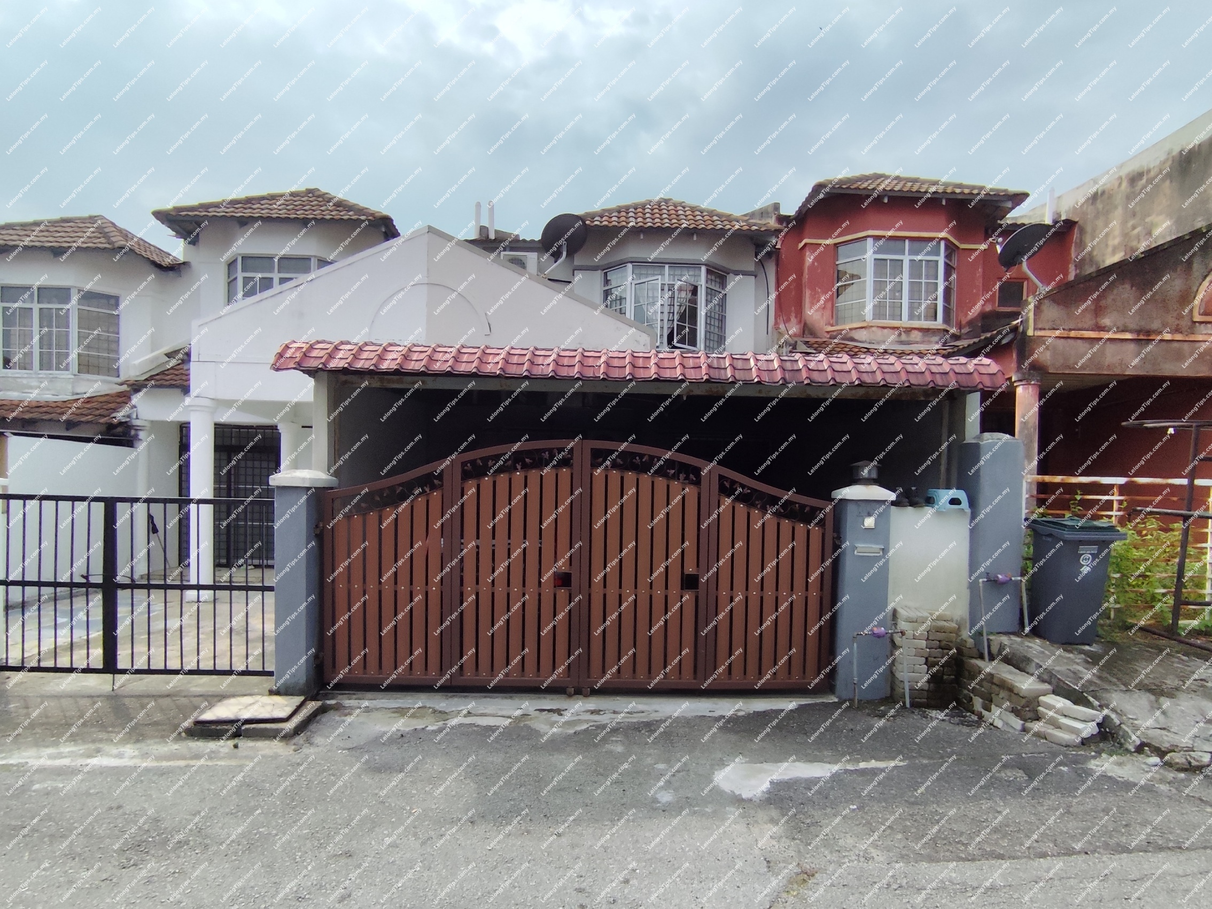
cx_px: 606
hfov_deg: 94.5
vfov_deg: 78.1
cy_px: 454
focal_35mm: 16
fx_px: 560
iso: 50
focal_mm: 1.65
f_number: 2.2
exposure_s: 1/3204
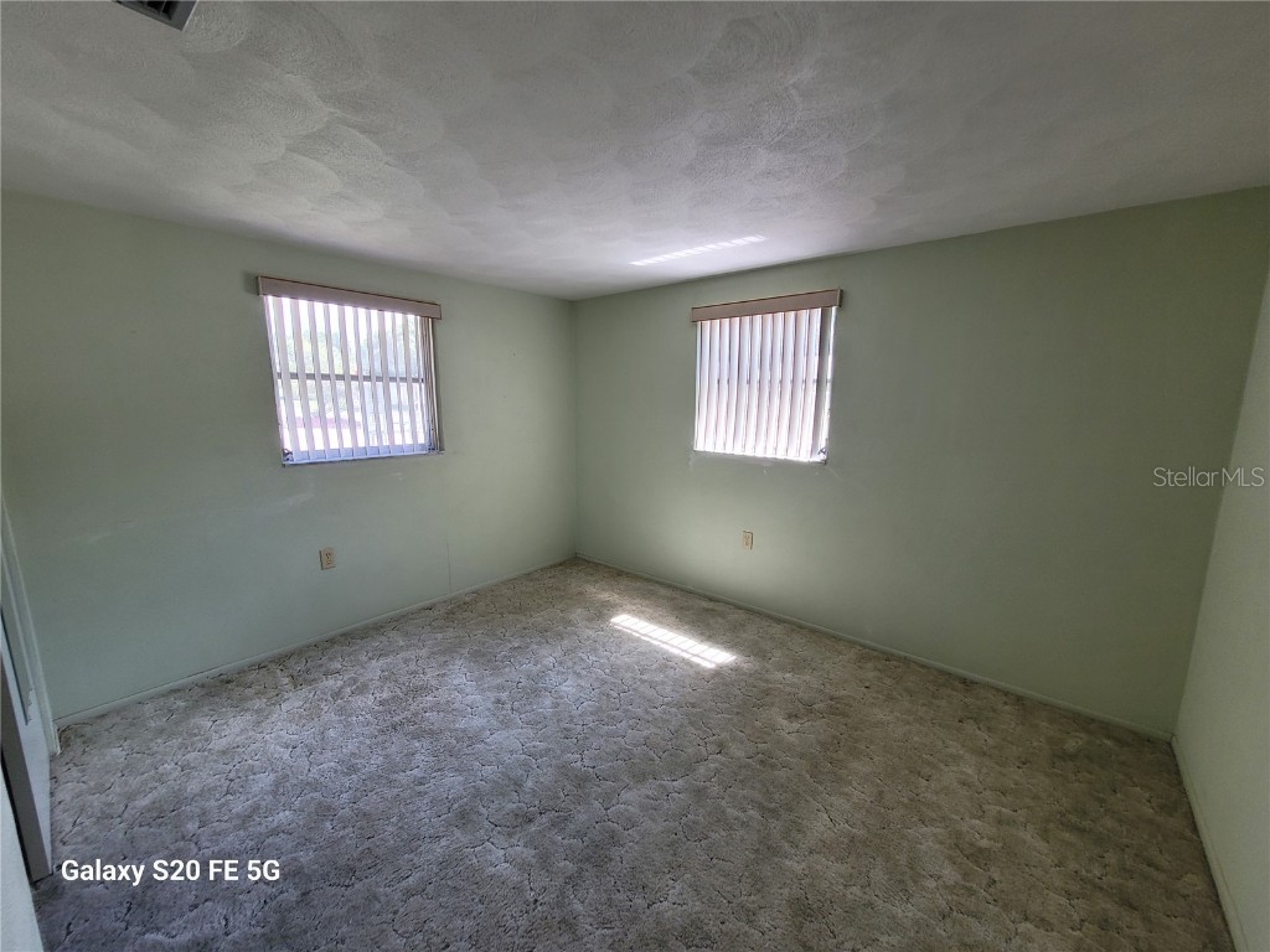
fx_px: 477
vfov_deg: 89.9
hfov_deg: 106.2
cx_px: 635
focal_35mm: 13
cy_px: 476
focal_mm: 1.74
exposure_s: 1/60
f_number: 2.2
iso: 80
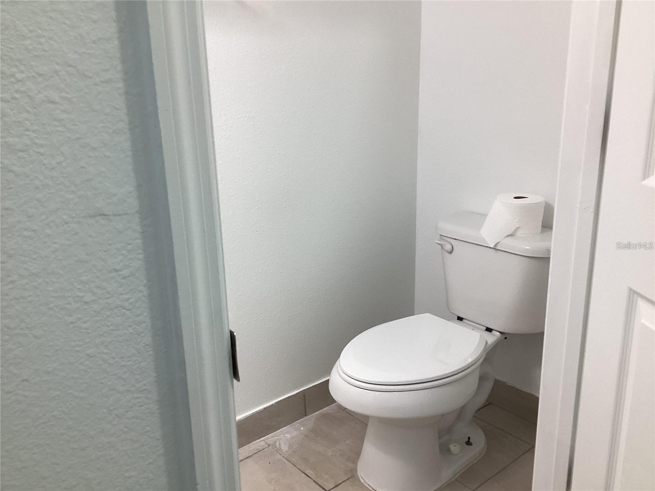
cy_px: 246
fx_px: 587
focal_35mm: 31
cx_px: 328
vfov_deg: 45.4
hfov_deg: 58.4
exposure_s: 1/60
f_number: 2.4
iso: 100
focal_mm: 3.3
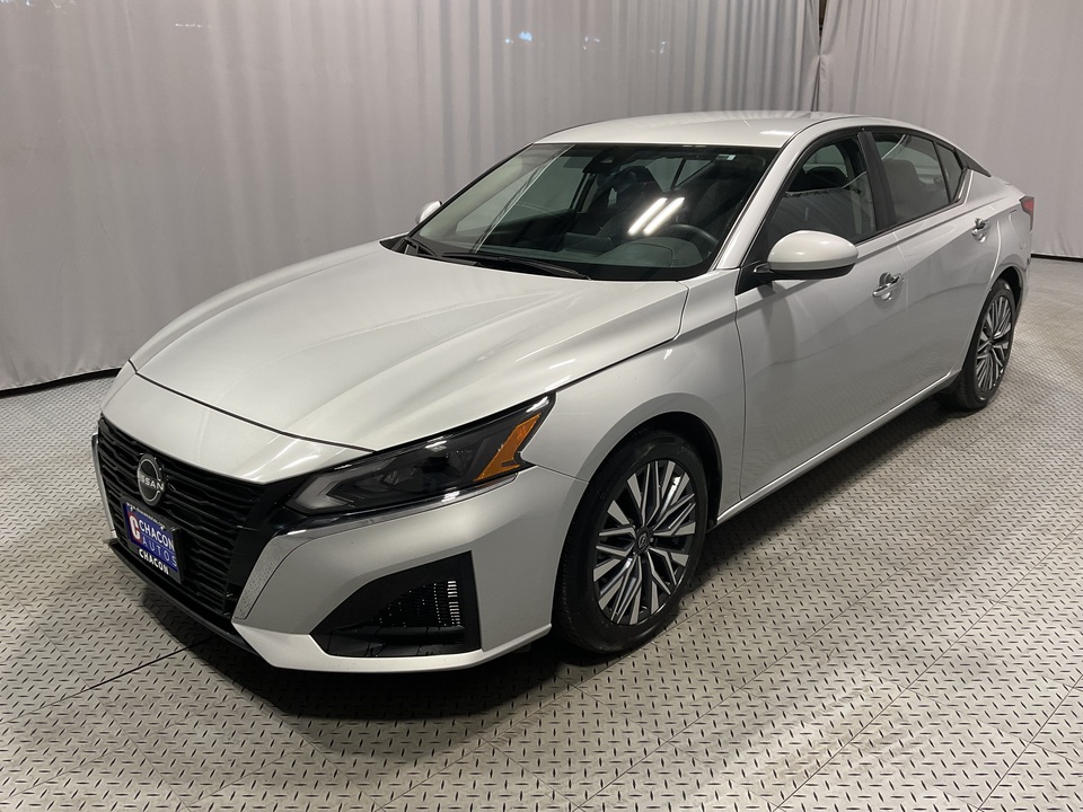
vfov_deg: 48.2
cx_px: 542
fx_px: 907
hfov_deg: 61.7
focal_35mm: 29
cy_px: 406
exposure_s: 1/60
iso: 40
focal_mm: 3
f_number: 1.8
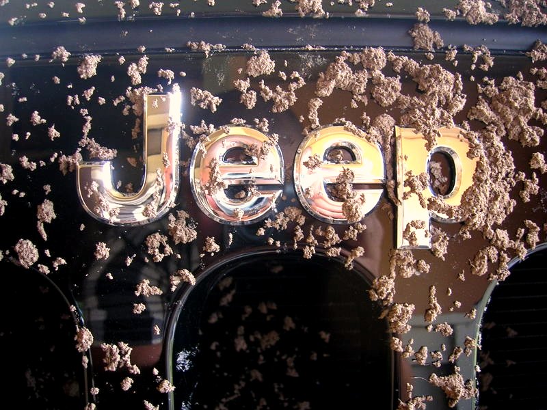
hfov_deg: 54.0
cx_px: 274
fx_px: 537
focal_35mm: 34
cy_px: 205
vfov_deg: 41.8
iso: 50
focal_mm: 5.7
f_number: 2.9
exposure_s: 1/9
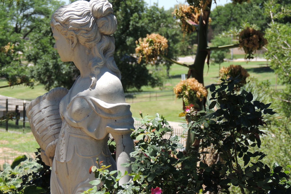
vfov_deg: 8.5
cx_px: 146
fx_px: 1309
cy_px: 103
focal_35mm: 162
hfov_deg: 12.7
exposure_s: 1/320
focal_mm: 27.6
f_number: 4.4
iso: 100
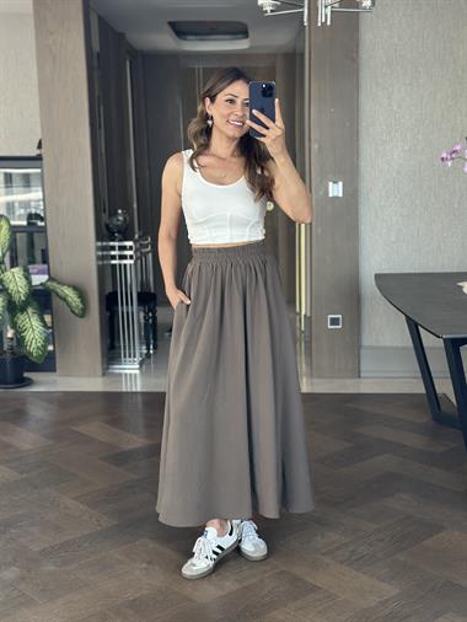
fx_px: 863
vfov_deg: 39.6
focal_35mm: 48
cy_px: 311
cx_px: 234
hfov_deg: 30.3
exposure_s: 1/86
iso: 125
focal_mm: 6.86
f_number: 1.78
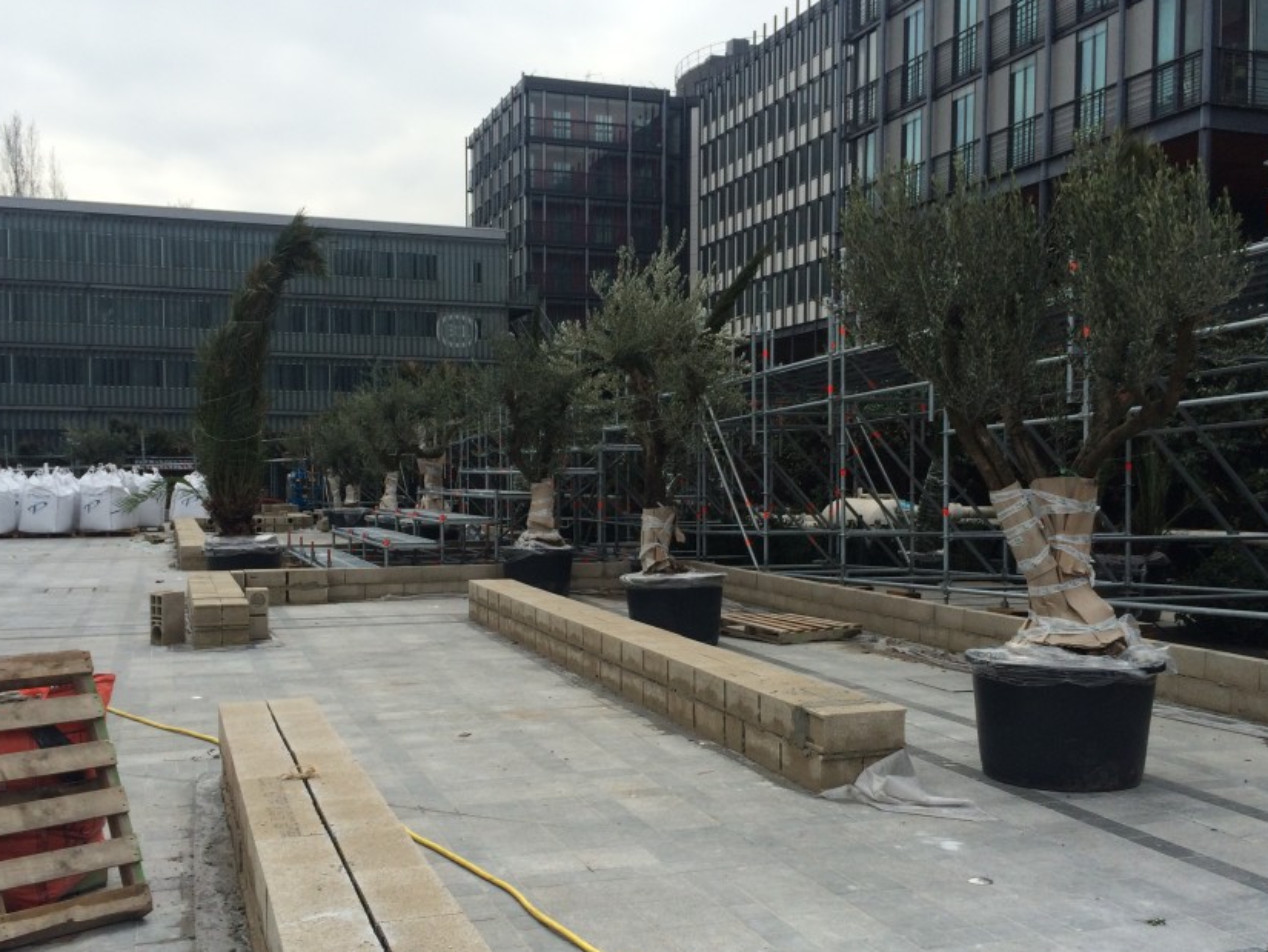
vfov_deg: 39.6
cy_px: 552
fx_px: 1319
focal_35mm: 36
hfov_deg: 51.3
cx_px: 622
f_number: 2.2
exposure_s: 1/1414
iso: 32
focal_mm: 4.15
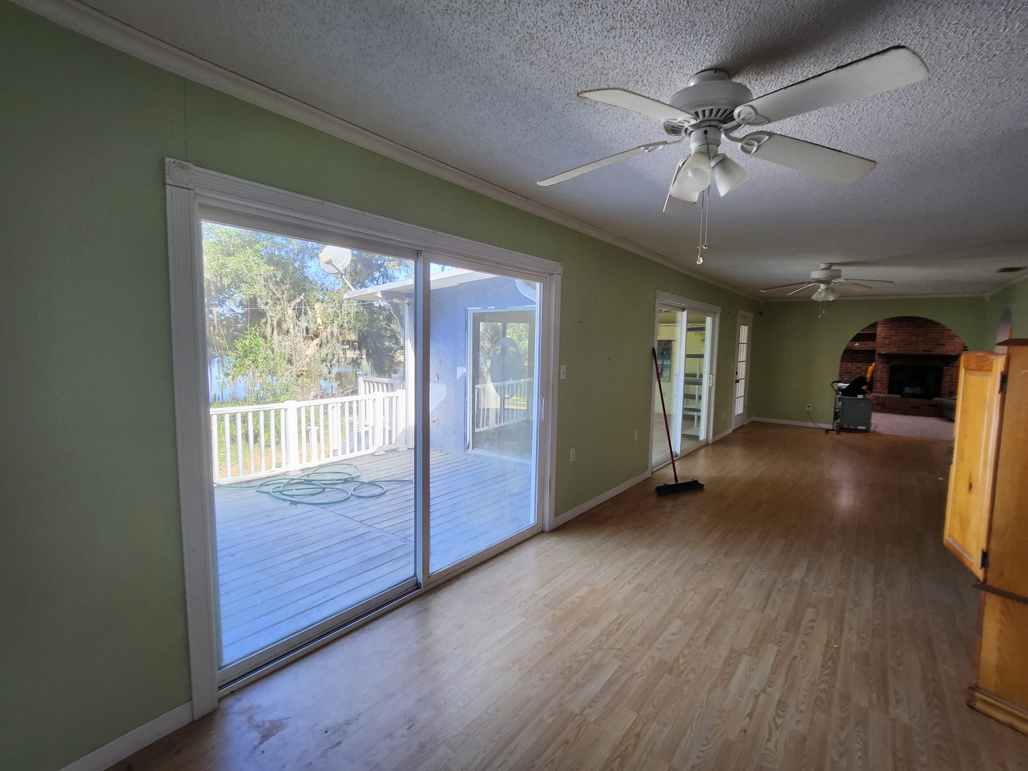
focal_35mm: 13
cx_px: 514
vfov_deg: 89.9
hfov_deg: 106.2
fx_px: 386
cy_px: 386
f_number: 2.2
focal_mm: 1.7
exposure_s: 1/50
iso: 64
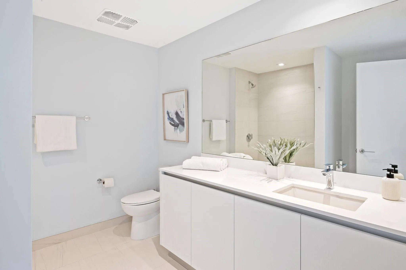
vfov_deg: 64.5
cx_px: 203
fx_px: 214
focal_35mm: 19
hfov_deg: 87.0
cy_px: 135
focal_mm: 19
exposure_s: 1/2
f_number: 8
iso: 200
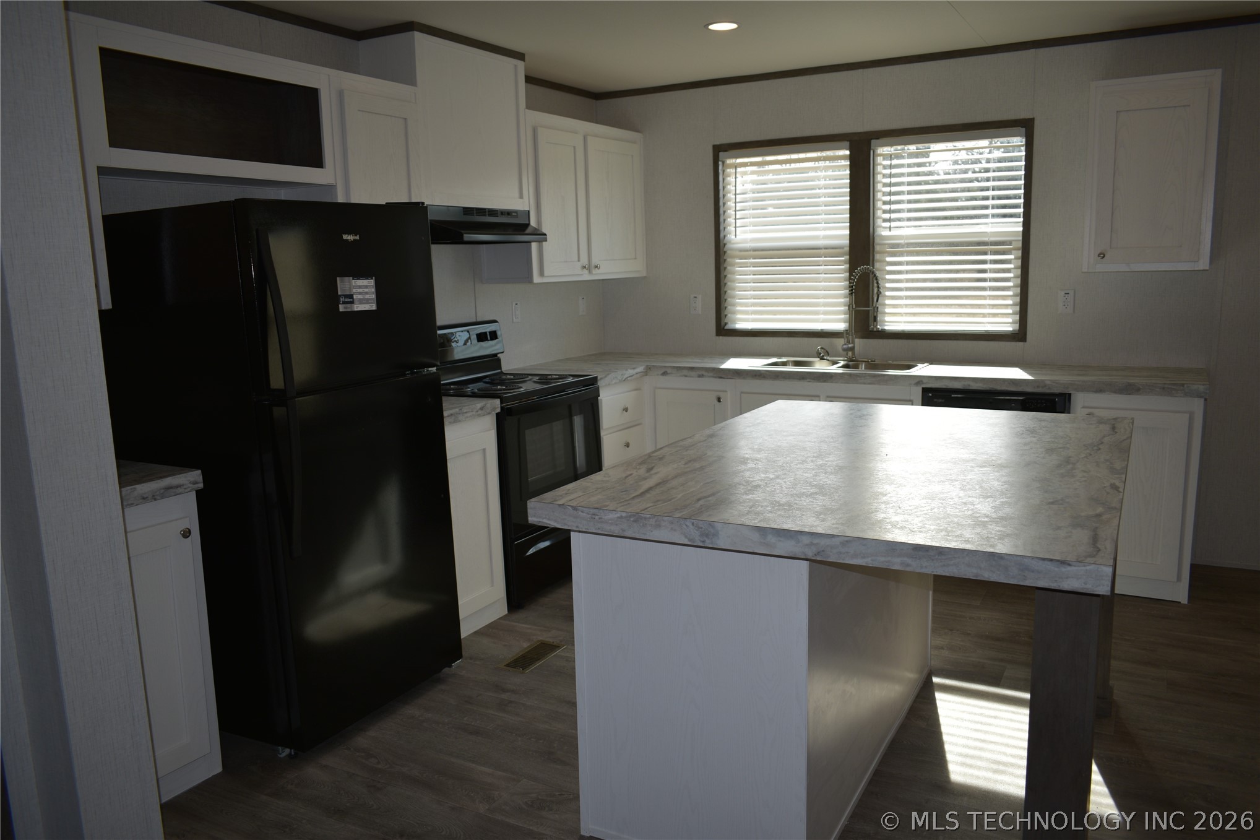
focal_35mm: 27
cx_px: 630
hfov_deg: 67.4
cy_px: 420
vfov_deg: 47.9
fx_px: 945
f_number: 3.5
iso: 100
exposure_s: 1/160
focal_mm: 18
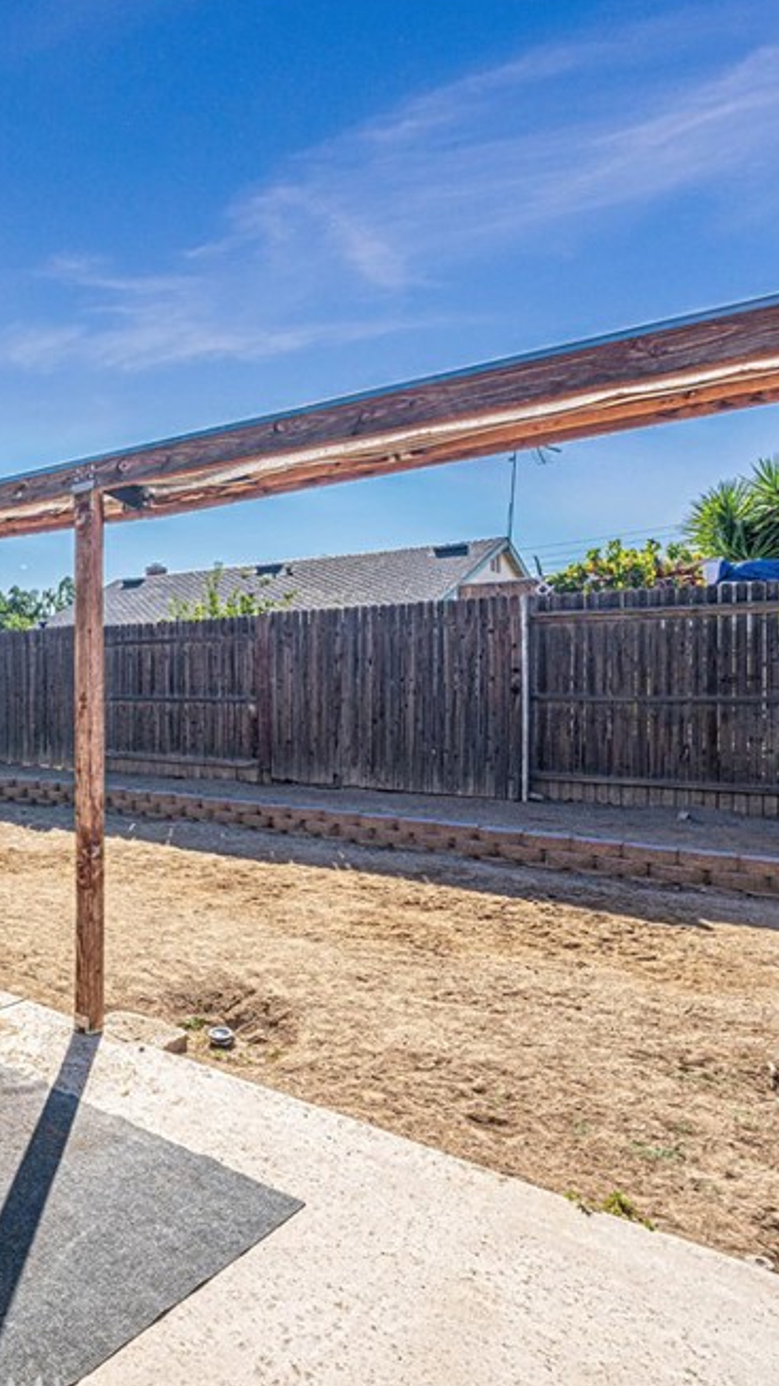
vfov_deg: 78.7
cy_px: 701
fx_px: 845
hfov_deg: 42.2
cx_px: -15
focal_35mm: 23
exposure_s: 1/200
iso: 100
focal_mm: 14
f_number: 10
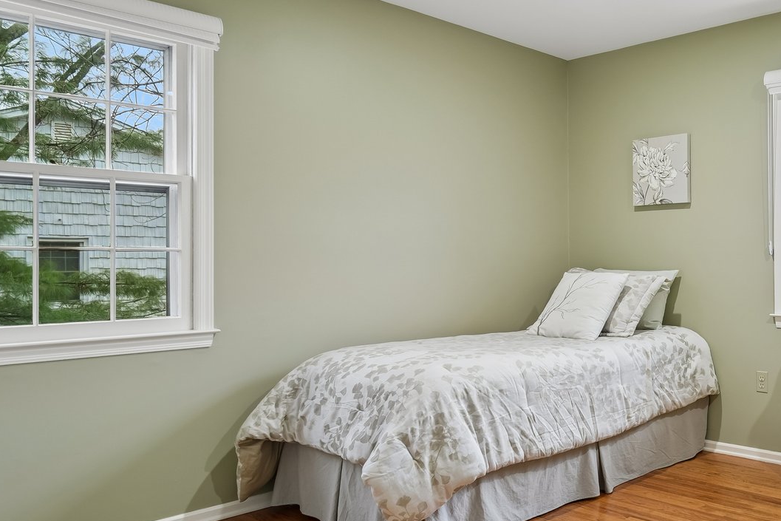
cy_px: 244
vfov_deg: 42.3
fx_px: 673
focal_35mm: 31
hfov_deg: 54.4
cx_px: 666
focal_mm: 16
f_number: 8
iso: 400
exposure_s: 1/8
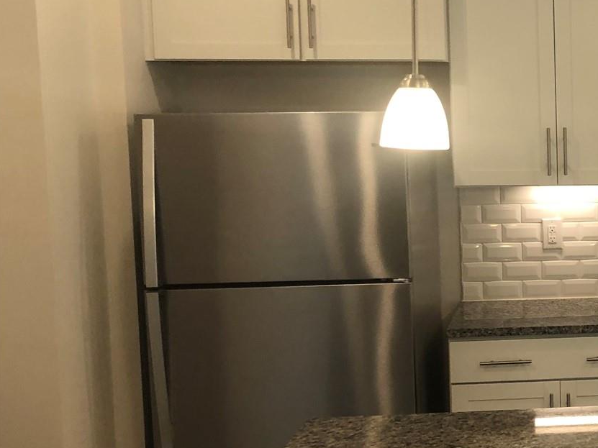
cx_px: 733
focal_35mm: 69
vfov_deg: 21.3
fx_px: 1192
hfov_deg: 25.1
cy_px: 246
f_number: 1.8
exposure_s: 1/30
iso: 25
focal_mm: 3.99
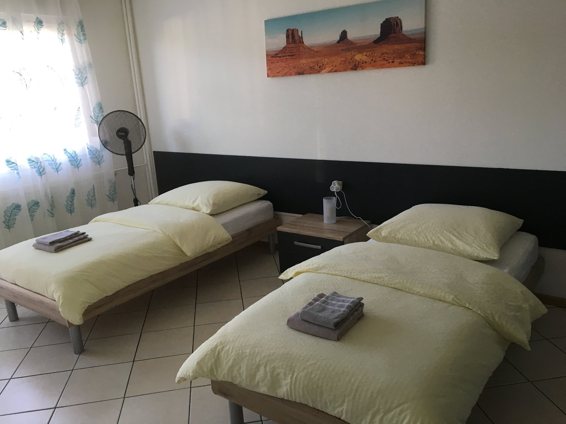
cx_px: 283
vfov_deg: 48.2
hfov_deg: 61.7
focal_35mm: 29
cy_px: 212
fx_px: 474
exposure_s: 1/33
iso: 50
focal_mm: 4.15
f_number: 2.2
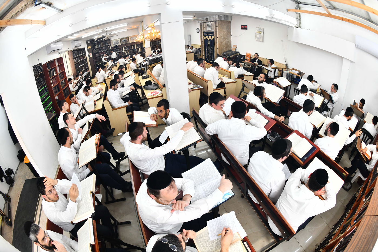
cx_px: 189
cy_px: 126
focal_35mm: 16
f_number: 5.6
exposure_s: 1/200
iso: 1000
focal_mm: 16
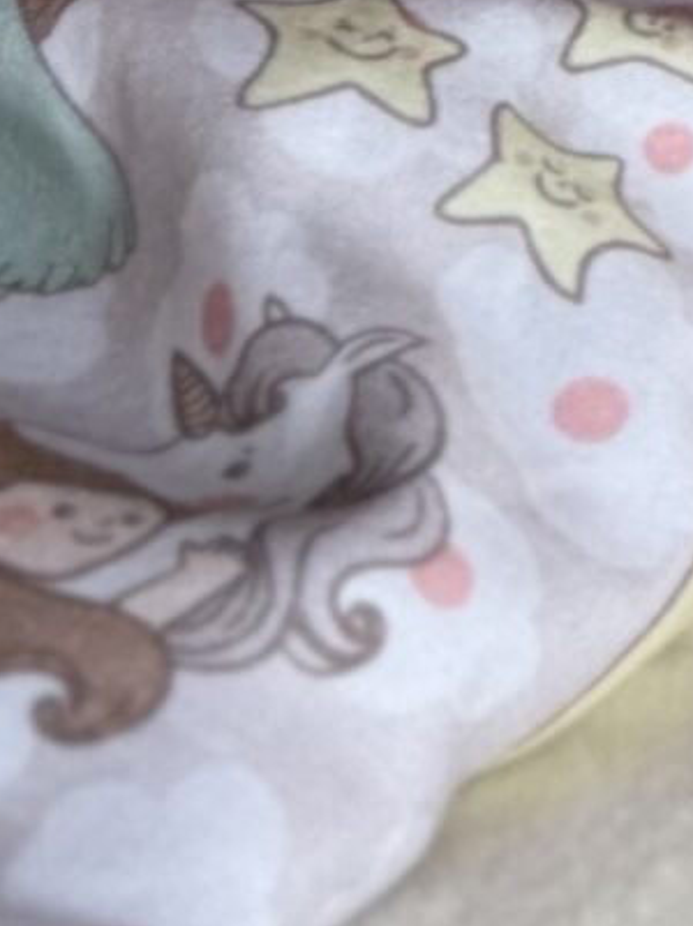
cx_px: -407
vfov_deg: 2.6
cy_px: -473
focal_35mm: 767
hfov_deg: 1.9
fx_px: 20506
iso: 320
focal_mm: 15.66
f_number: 2.8
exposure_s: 1/71
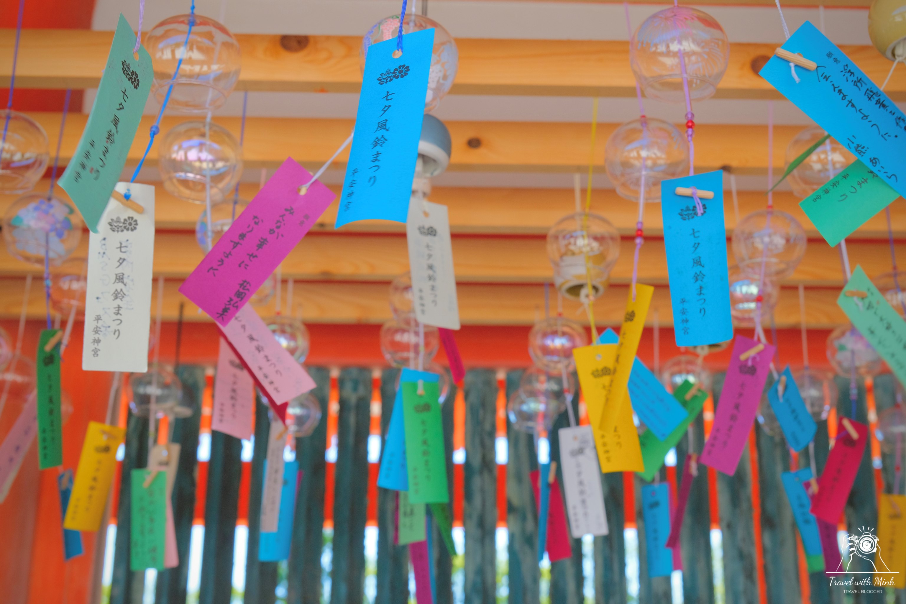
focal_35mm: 50
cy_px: 302
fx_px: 1258
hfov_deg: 39.6
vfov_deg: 27.0
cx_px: 453
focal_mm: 33
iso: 800
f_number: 5.6
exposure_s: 1/320
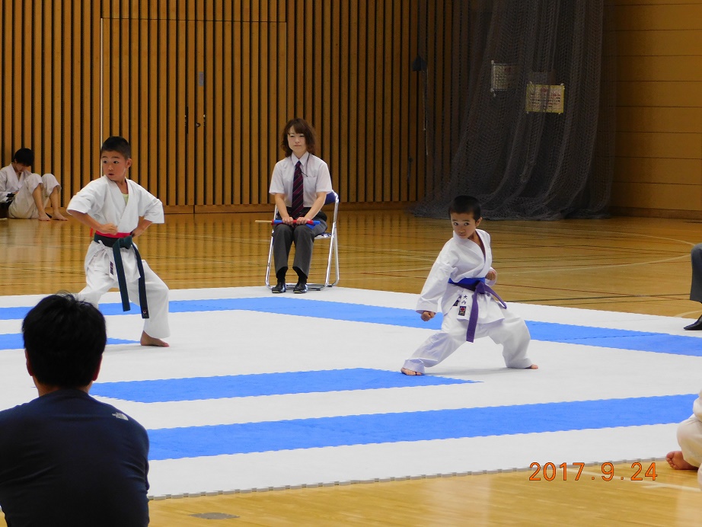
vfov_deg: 8.7
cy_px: 264
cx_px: 351
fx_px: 3448
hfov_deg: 11.6
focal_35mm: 170
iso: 320
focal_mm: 30.1
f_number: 5.3
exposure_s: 1/30
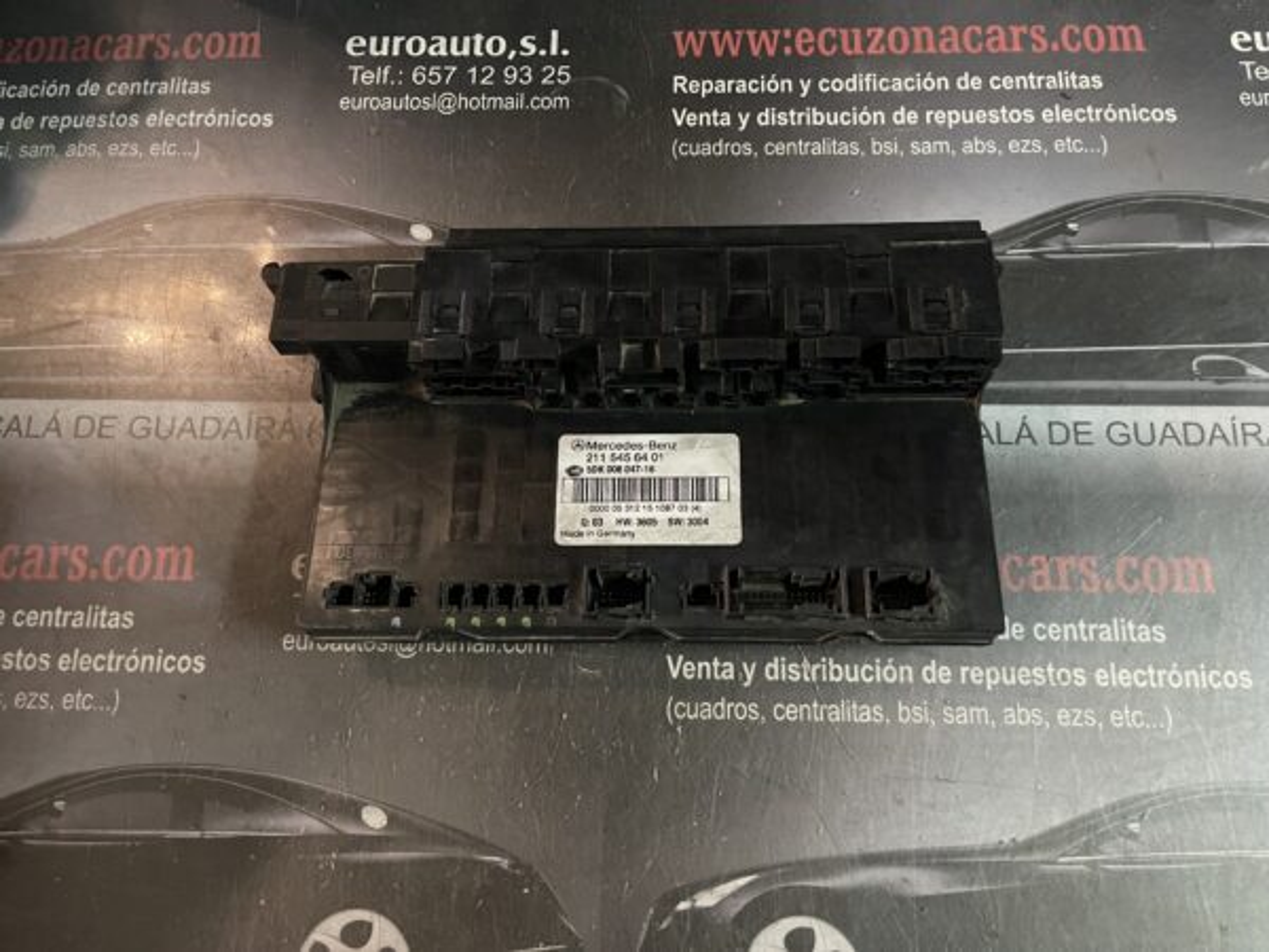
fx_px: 953
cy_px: 476
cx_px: 634
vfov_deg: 53.1
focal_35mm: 26
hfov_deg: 67.3
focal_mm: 5.1
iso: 800
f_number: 1.6
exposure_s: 1/25
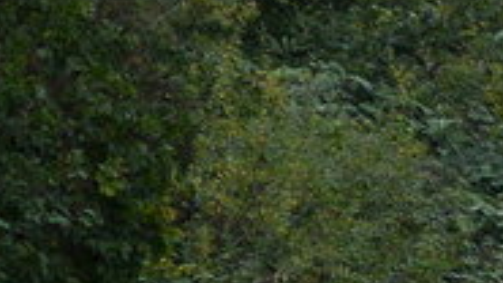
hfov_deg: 3.7
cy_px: 284
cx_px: 1593
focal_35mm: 560
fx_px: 7473
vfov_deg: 2.2
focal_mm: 55
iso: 720
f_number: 5.6
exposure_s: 1/500
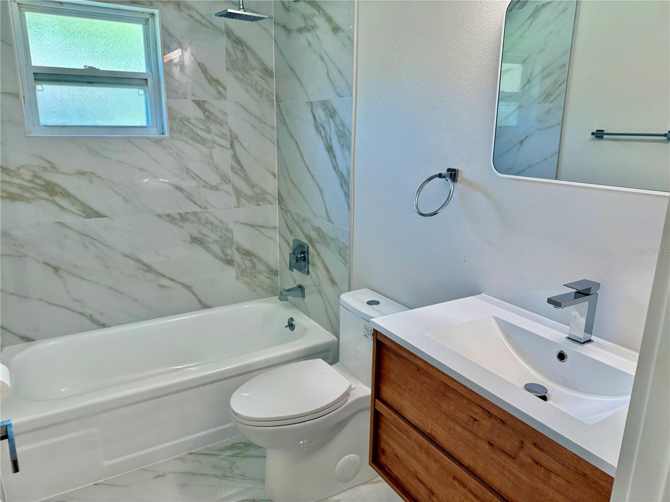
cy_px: 251
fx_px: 465
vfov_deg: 56.8
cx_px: 335
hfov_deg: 71.6
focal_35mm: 24
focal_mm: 6.76
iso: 160
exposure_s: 1/120
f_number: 1.78
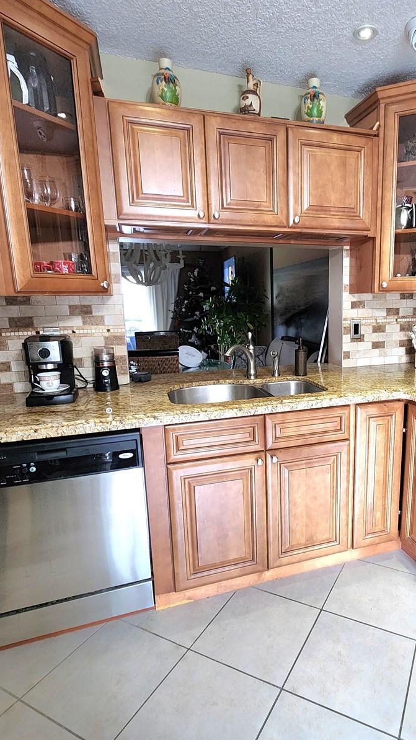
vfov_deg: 89.6
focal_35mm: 19
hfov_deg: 56.4
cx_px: 294
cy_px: 370
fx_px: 373
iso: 500
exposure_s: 1/30
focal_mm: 2.2
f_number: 2.2
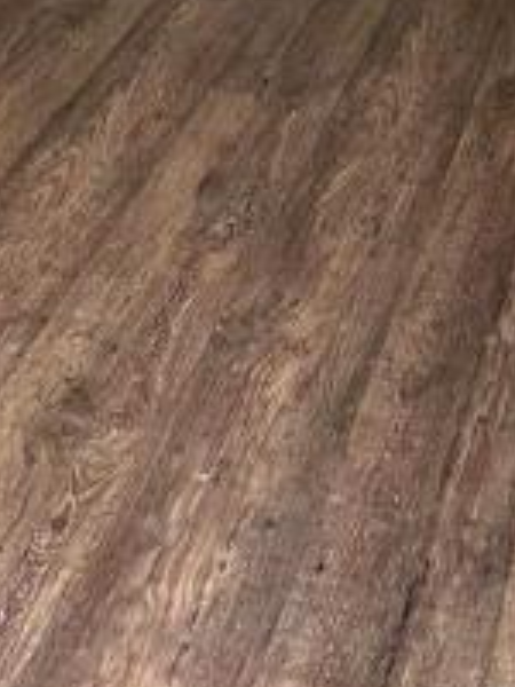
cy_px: -361
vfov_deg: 17.5
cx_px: 199
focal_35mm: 100
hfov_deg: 14.8
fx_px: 1984
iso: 160
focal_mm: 5.7
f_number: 1.5
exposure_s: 1/60
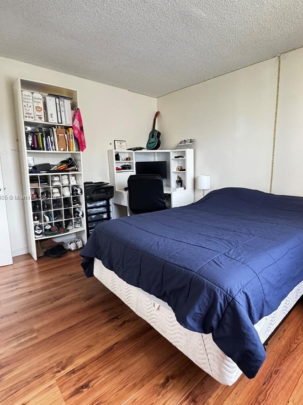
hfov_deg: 68.0
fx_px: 222
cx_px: 182
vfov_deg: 84.6
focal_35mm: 19
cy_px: 197
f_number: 2.2
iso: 640
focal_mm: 2.22
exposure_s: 1/60
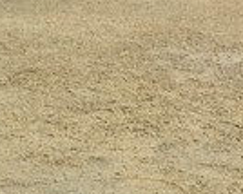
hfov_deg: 16.1
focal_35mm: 103
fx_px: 740
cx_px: 423
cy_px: -5
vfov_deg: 14.7
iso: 320
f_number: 4
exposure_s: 1/1000
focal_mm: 15
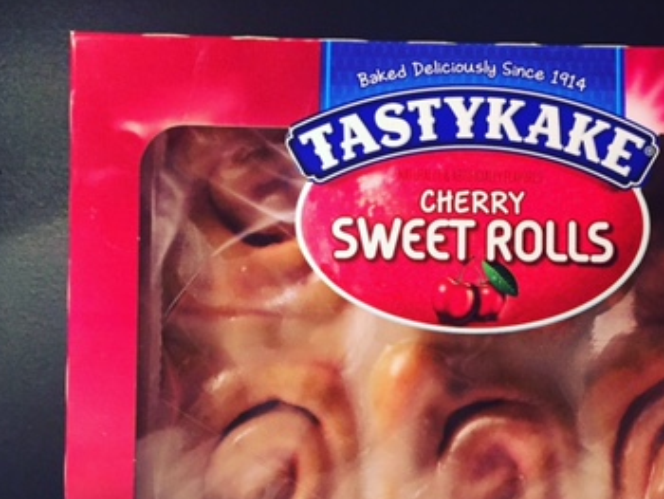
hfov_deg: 35.6
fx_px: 1017
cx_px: 463
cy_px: 345
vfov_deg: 27.3
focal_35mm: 53
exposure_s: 1/30
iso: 250
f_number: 2.2
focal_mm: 4.15
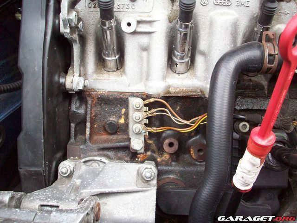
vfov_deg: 38.7
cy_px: 112
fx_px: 317
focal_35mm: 37
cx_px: 148
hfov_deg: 50.1
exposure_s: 1/93.8
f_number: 2.8
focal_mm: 6.2
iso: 160
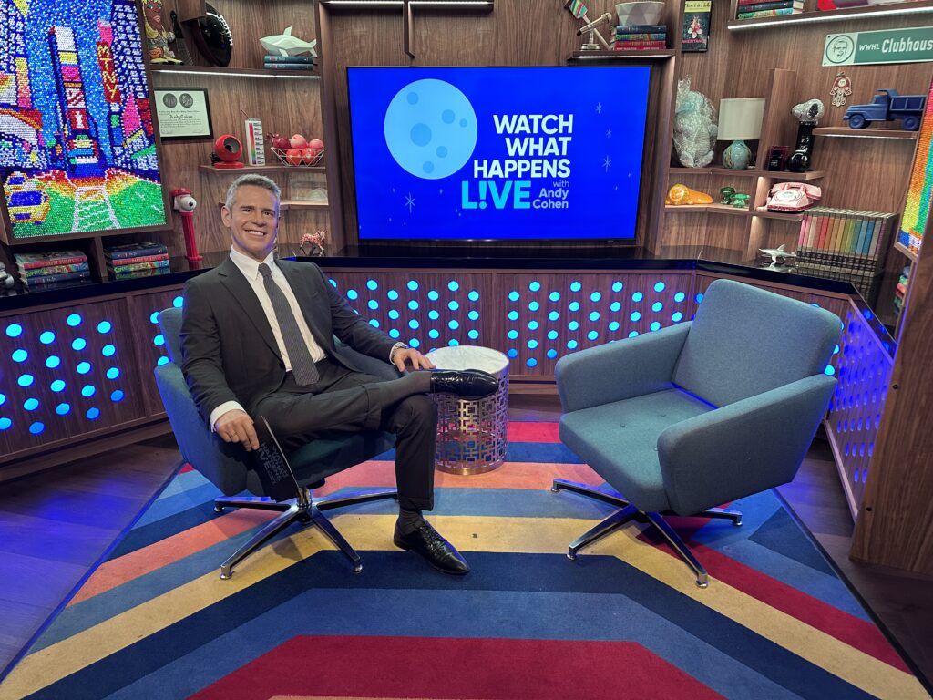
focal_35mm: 24
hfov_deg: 71.6
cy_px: 350
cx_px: 466
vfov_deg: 56.8
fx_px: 647
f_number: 1.78
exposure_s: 1/60
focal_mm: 6.86
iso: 250
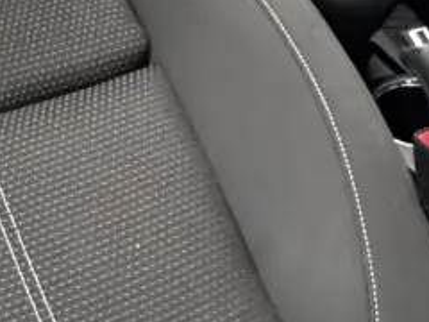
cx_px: 125
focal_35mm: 84
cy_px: -11
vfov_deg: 17.1
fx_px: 1041
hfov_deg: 23.1
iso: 1250
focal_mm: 2.22
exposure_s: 1/60
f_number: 2.2
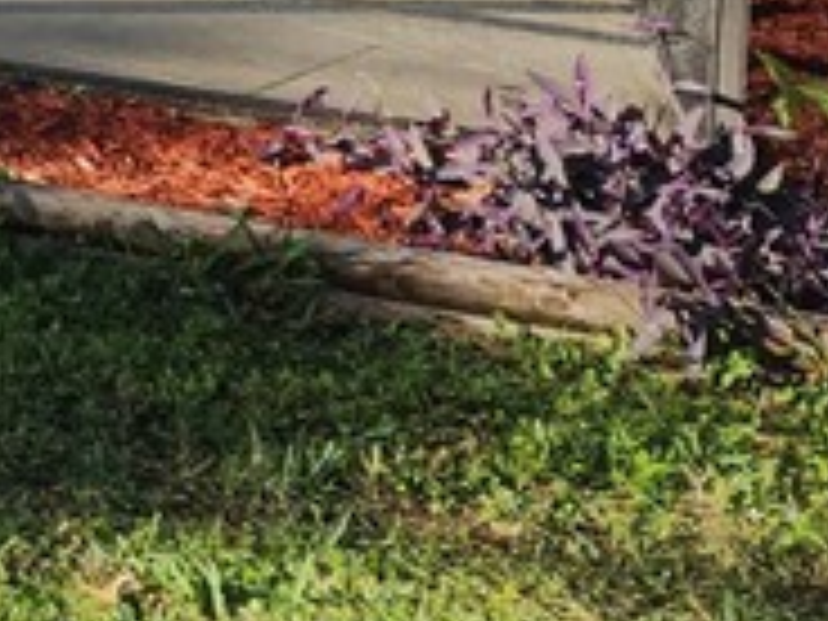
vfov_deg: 10.5
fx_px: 3062
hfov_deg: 12.8
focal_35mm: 128
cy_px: -670
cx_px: -981
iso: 20
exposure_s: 1/805
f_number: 1.8
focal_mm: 5.4
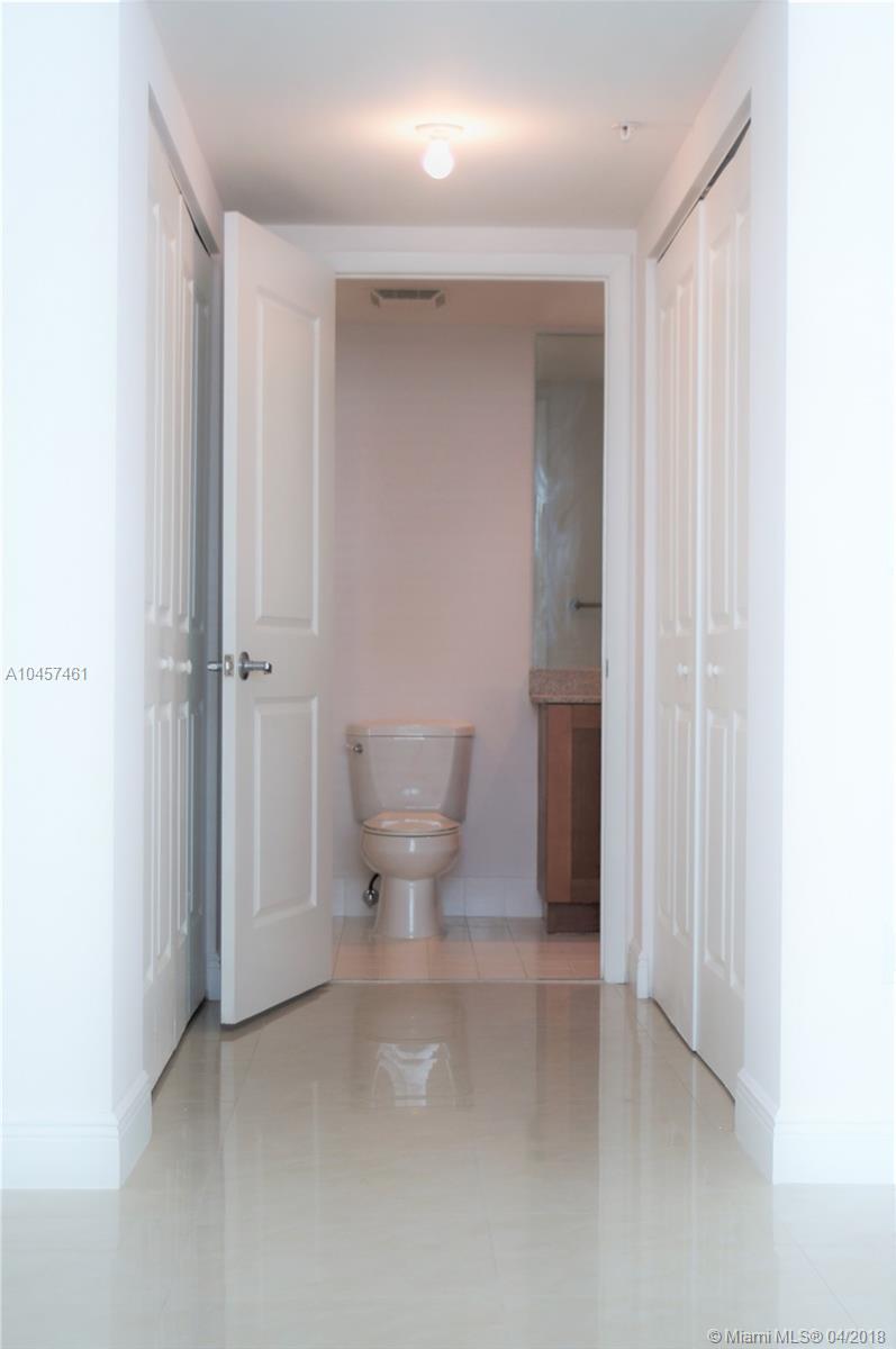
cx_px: 448
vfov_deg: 37.9
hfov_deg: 25.7
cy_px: 674
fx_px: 1965
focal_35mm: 52
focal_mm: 35
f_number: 4
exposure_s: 1/60
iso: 160
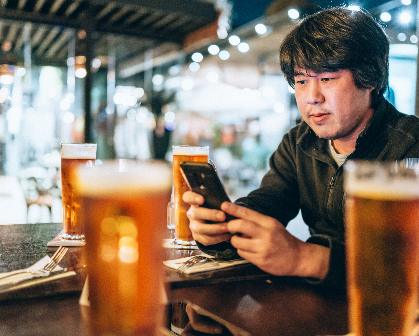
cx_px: 207
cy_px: 166
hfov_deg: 45.8
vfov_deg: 37.3
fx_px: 496
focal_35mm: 40
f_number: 1.4
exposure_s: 1/100
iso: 2000
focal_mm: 35
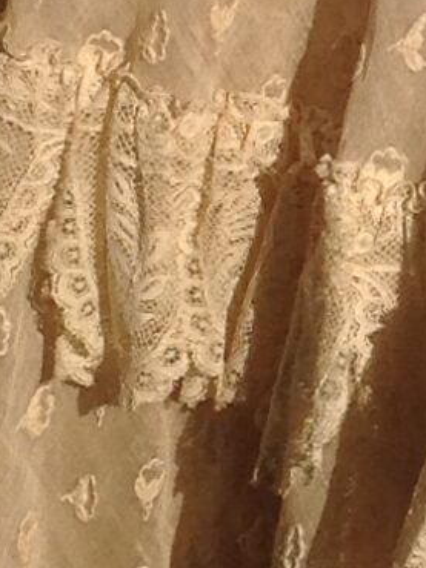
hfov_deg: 6.1
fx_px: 3975
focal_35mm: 242
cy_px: 212
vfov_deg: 8.2
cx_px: 623
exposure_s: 1/2160
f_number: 2.4
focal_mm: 4.28
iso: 50
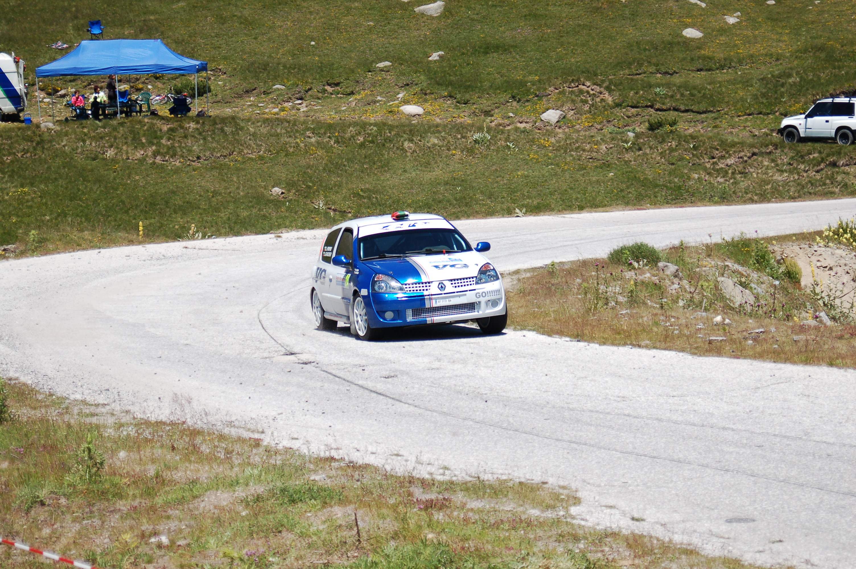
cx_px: 428
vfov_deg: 11.4
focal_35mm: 120
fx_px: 2851
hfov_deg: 17.1
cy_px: 284
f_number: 5.6
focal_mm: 80
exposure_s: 1/1000
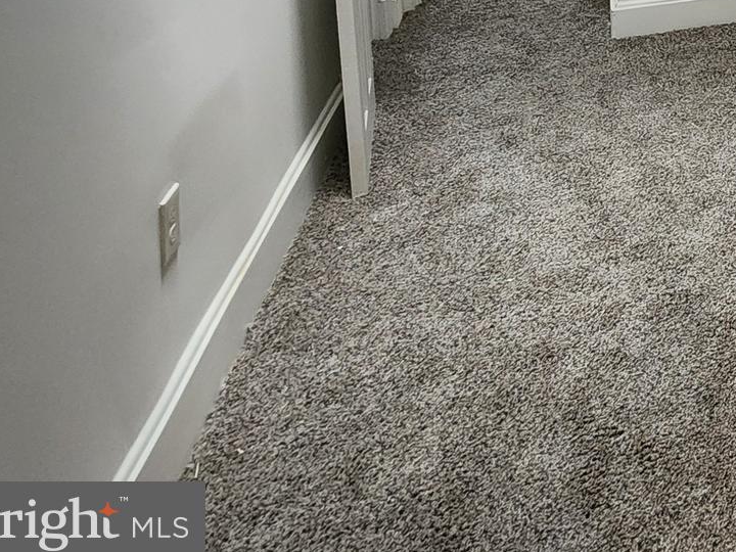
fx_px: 787
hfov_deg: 33.4
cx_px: 997
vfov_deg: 28.8
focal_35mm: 37
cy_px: -220
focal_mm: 2.2
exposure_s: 1/60
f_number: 2.2
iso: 250
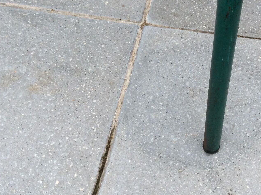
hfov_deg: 29.2
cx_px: 207
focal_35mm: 65
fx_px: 489
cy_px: 52
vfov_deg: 22.3
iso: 32
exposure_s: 1/330
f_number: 2.4
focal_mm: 3.3
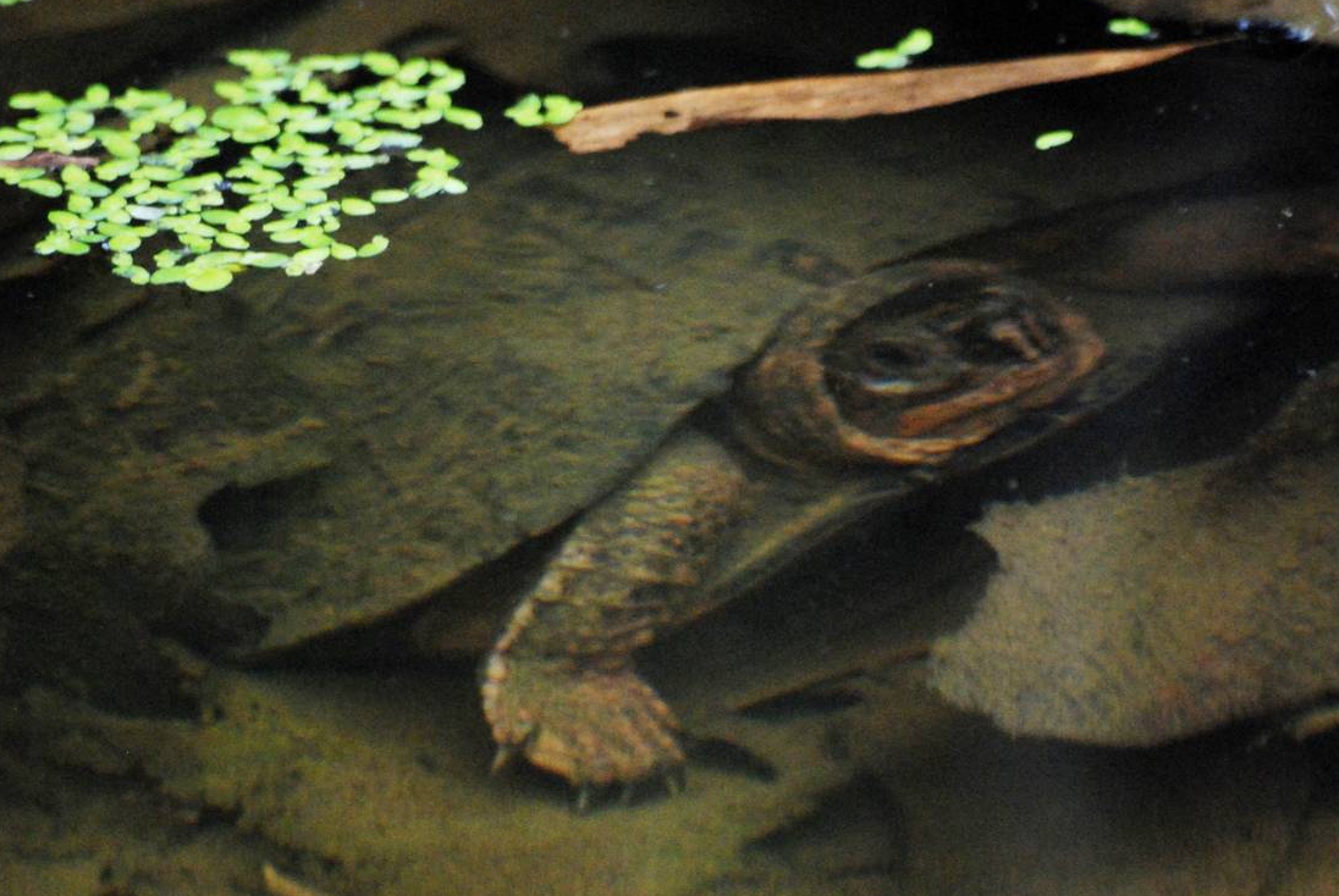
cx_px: 804
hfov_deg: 3.1
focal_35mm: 657
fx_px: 24469
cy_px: 405
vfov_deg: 2.1
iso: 1600
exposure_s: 1/160
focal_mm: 300
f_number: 5.6
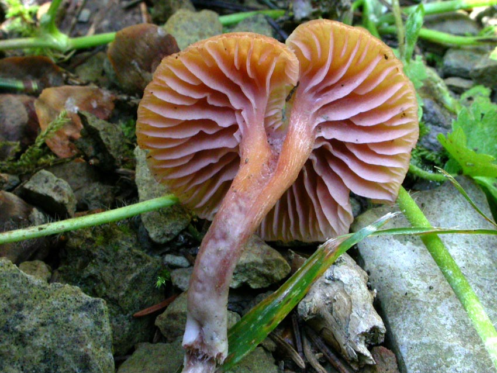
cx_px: 248
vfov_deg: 15.1
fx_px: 1407
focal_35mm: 98
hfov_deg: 20.0
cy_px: 186
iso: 200
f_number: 11.2
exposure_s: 1/8
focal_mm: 20.4
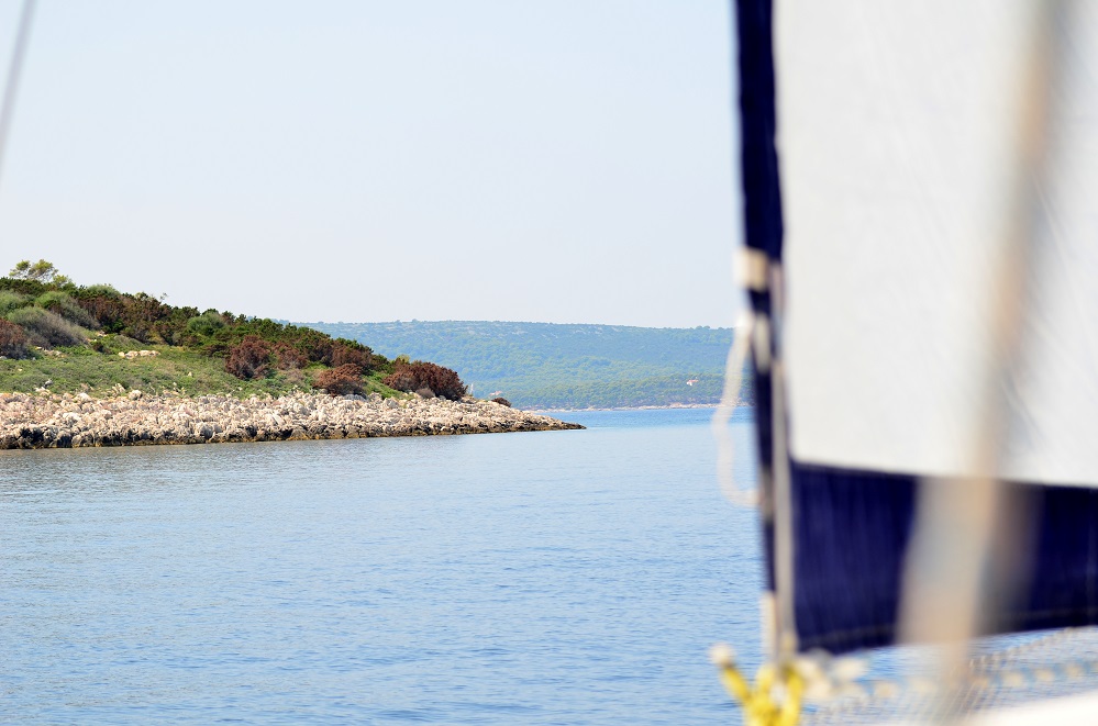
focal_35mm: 105
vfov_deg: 13.0
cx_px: 549
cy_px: 363
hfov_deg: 19.5
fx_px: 3195
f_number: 4.5
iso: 100
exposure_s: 1/400
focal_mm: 70
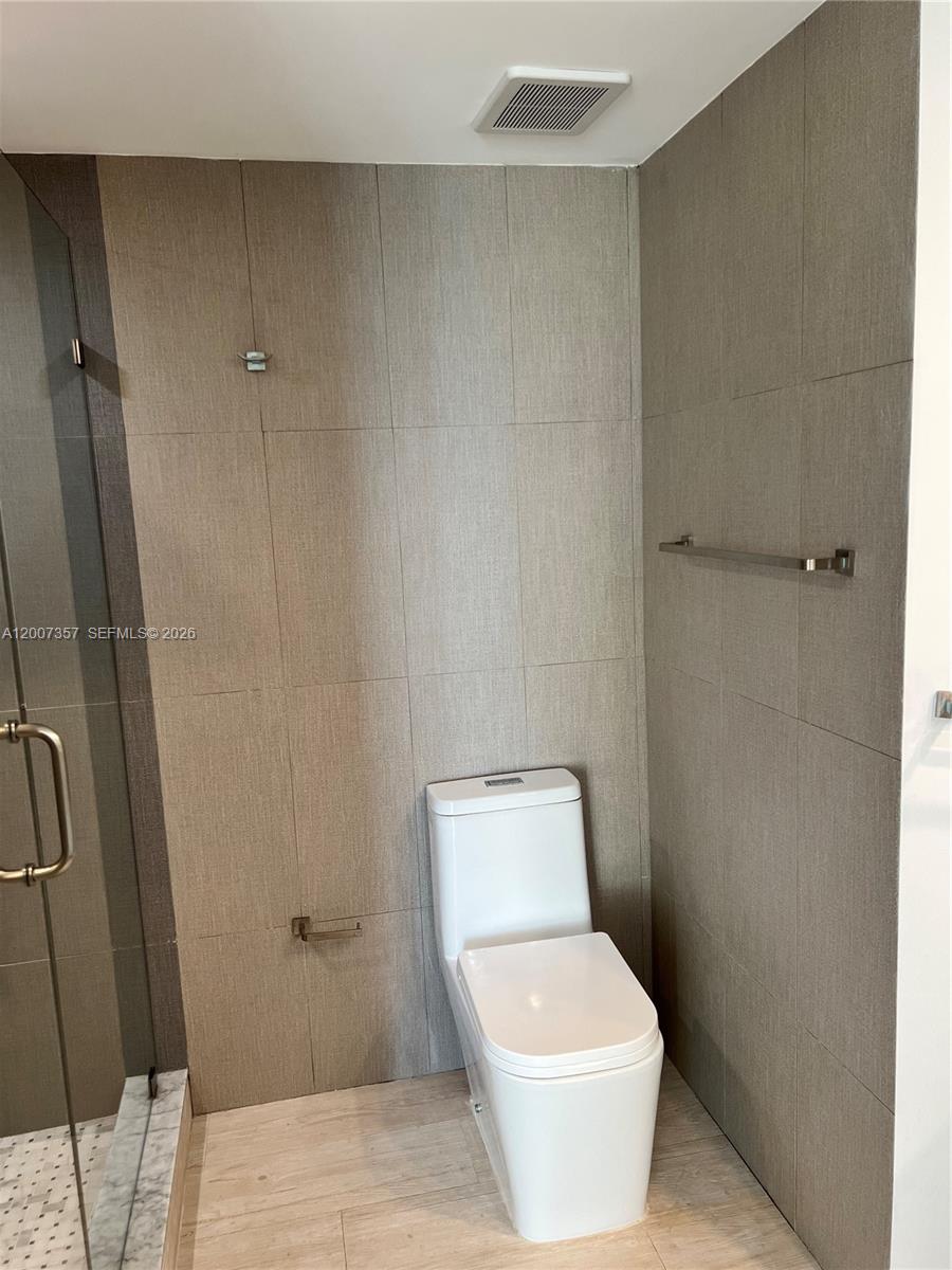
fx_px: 953
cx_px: 476
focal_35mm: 26
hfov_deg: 53.1
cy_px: 635
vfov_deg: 67.3
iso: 100
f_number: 1.5
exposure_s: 1/120
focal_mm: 5.7
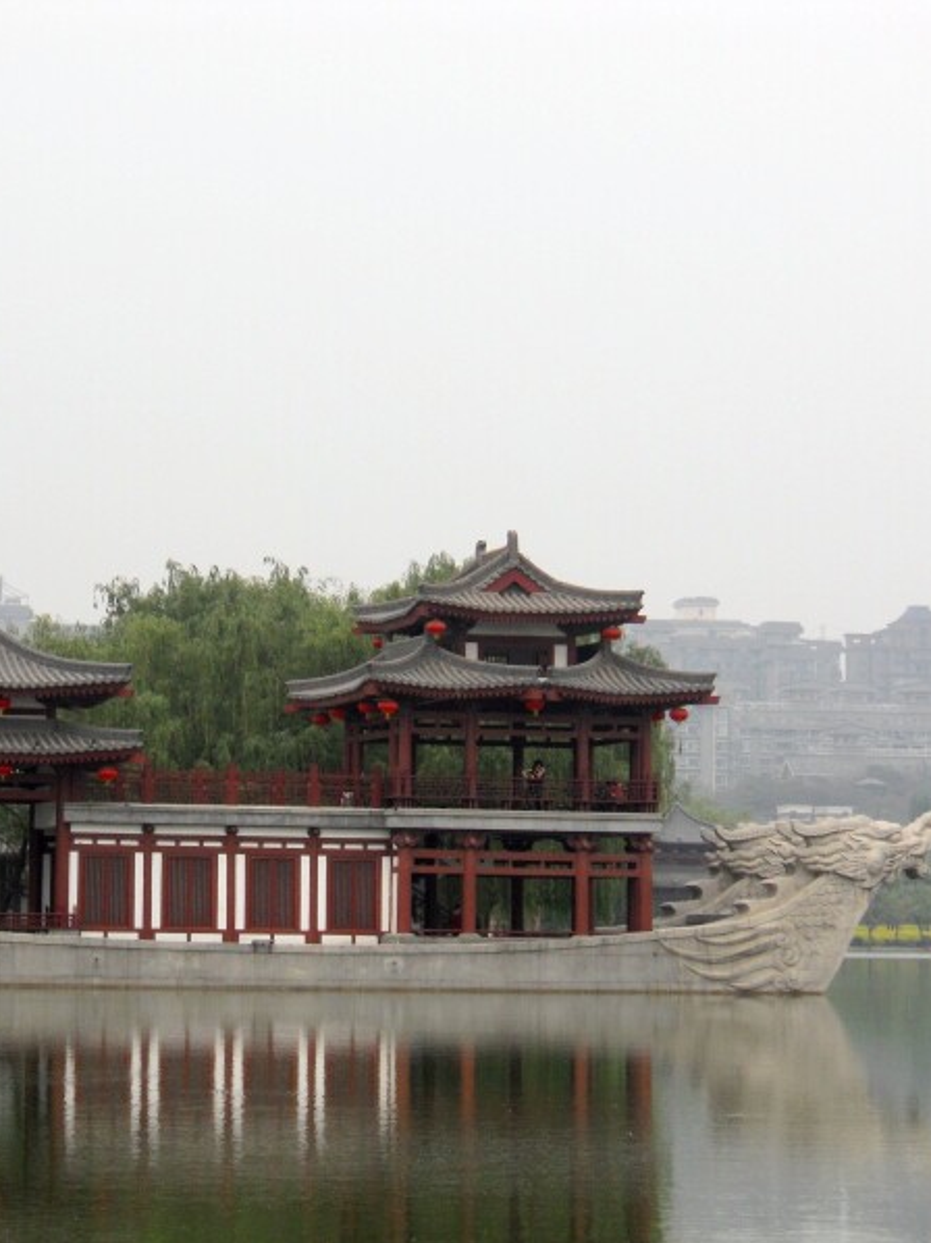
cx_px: 251
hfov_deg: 14.9
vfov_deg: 19.8
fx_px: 3553
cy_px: 622
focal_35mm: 99
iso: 80
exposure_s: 1/800
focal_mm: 13.2
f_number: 4.4
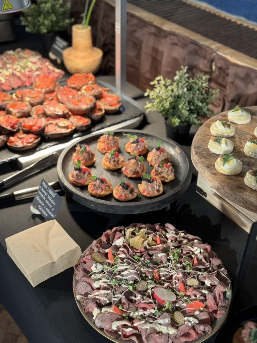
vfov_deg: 39.7
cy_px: 172
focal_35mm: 48
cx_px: 128
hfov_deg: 30.3
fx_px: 475
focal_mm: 6.76
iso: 100
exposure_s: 1/50
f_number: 1.78
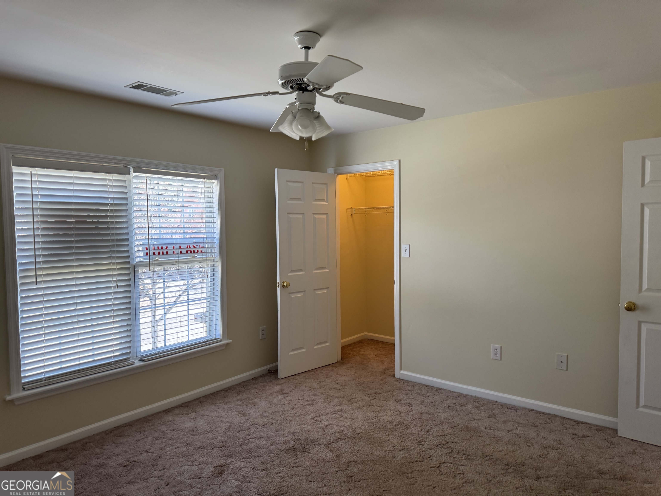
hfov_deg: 71.6
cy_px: 248
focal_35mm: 24
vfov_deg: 56.8
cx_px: 330
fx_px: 458
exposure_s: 1/120
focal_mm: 6.76
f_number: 1.78
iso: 160
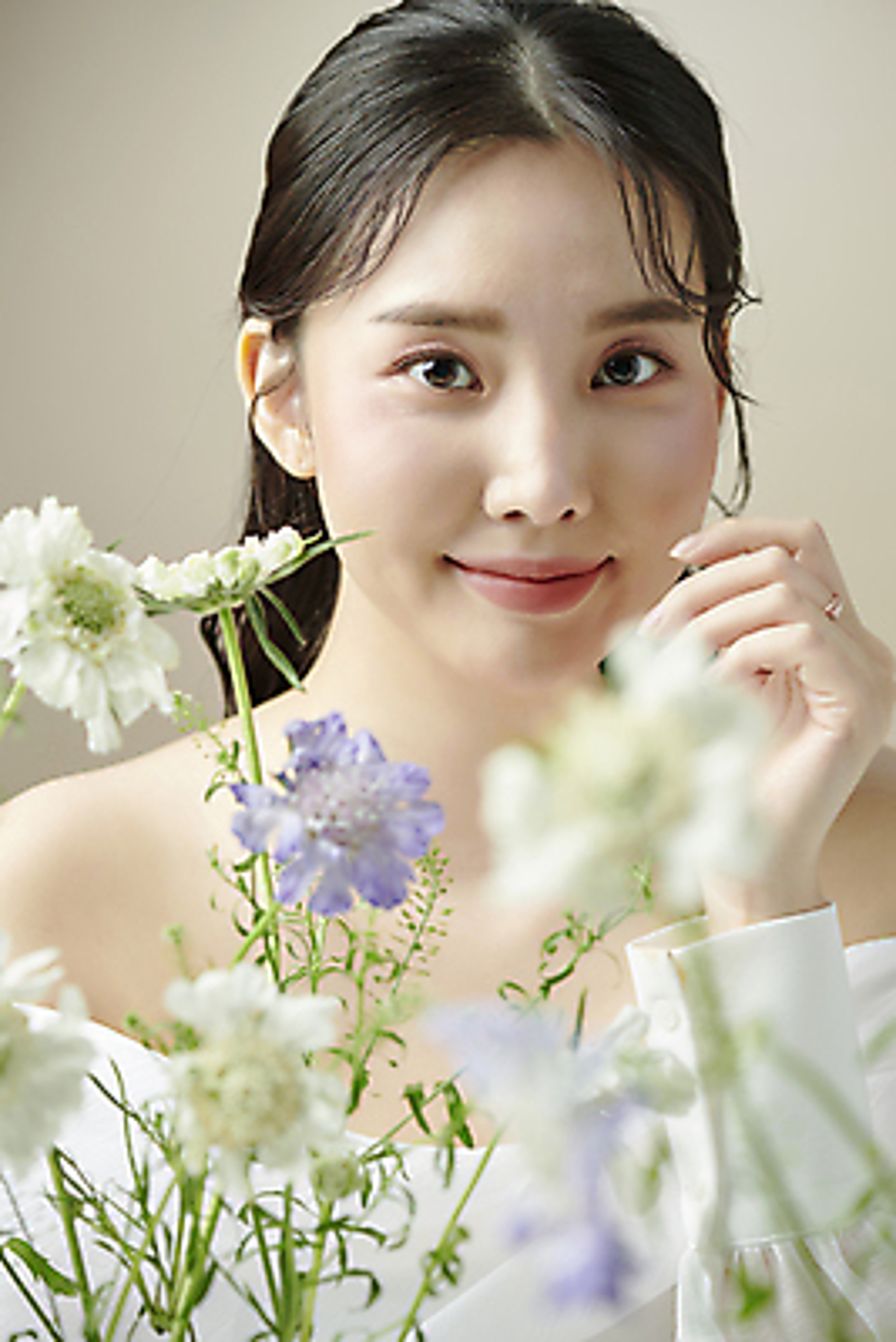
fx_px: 3916
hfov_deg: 13.1
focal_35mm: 105
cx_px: 448
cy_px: 671
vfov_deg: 19.4
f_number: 7.1
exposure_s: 1/125
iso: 64
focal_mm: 105
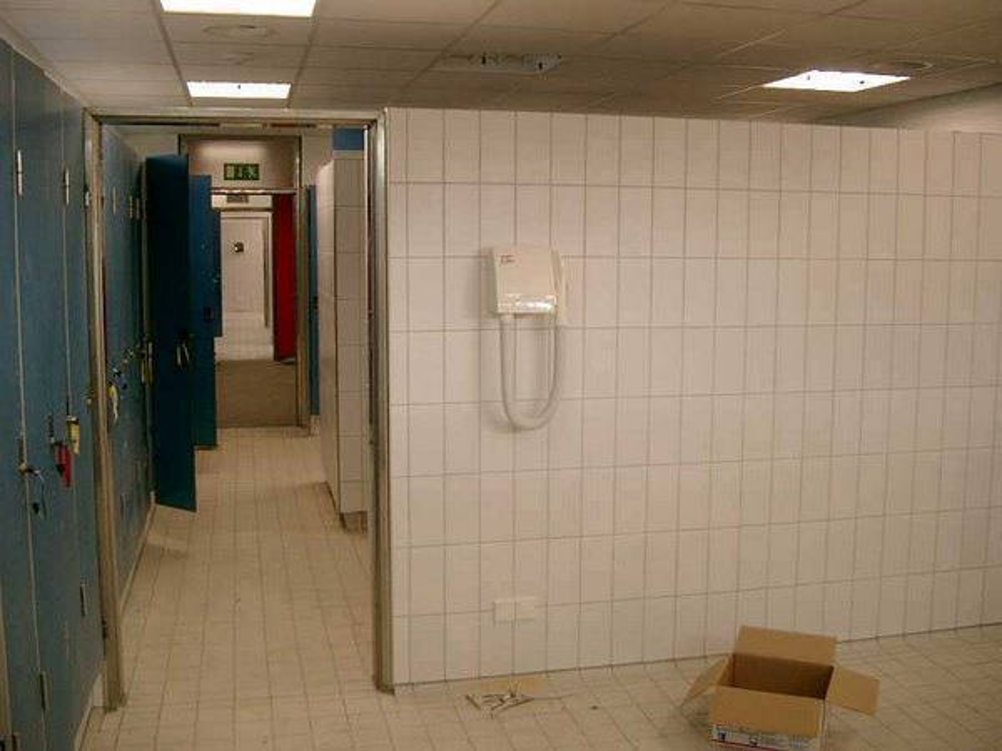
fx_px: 1071
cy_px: 376
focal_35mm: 37
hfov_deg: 50.1
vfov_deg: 38.7
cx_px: 501
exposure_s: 1/125
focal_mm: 7.6
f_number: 2.6
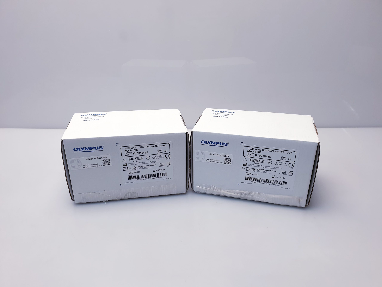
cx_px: 191
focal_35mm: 26
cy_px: 144
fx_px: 287
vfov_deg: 53.1
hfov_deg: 67.3
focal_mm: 4.3
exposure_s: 1/100
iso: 80
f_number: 2.4
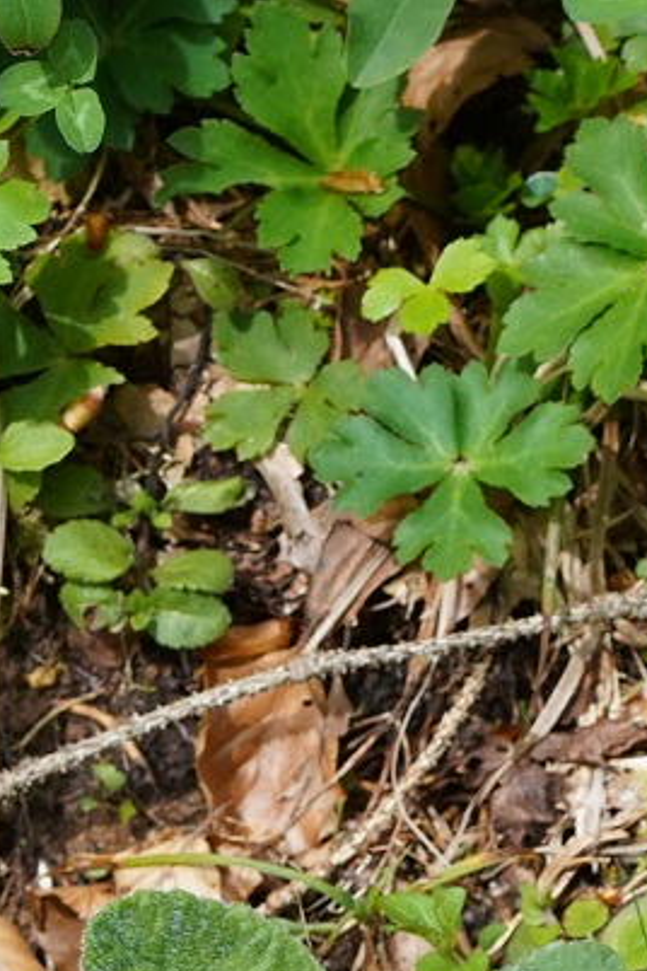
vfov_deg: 5.7
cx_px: 1743
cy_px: 587
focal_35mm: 363
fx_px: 9785
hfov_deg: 3.7
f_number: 9
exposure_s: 1/160
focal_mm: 90
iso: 500
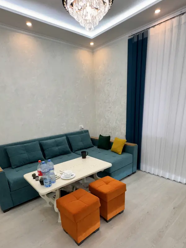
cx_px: 95
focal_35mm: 21
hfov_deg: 63.4
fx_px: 150
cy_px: 158
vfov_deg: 77.2
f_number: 2.2
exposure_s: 1/100
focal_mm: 2.22
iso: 100
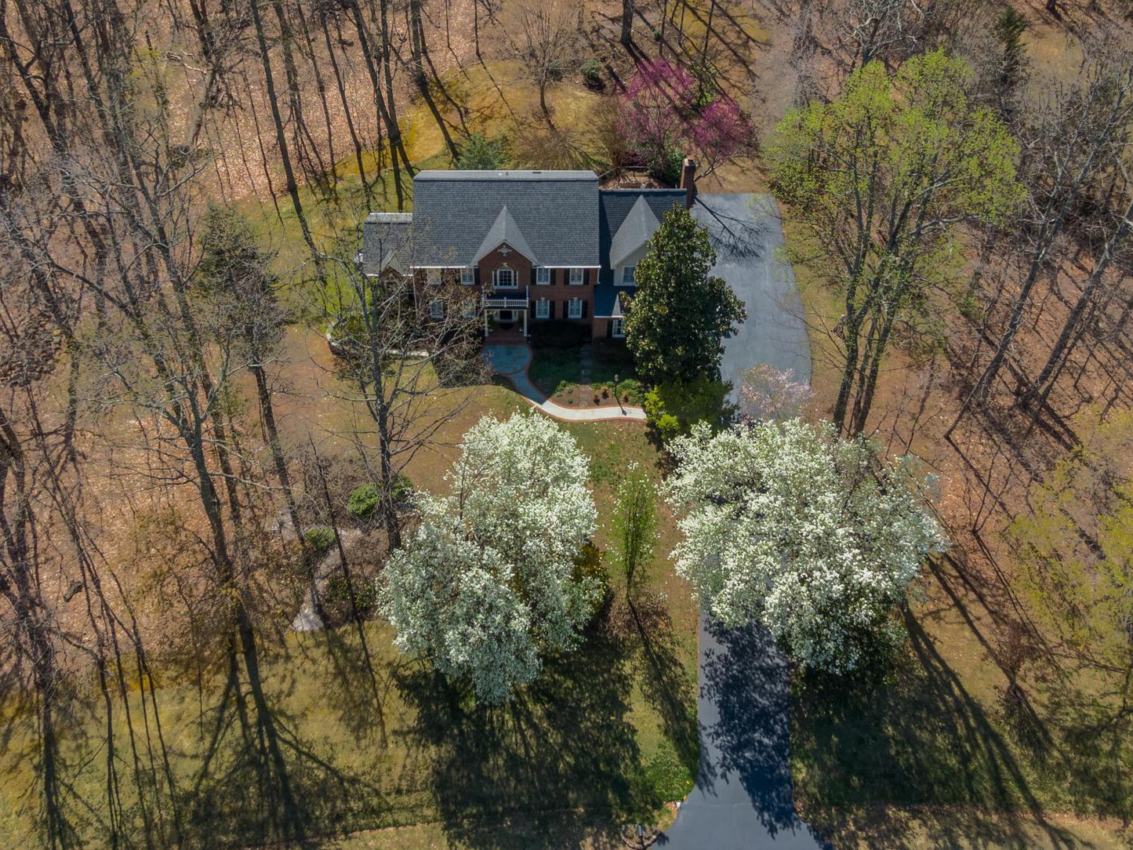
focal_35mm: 34
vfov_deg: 41.4
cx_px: 517
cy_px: 298
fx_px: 1113
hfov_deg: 53.9
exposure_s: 1/1250
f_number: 2.8
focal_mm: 4.39
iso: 100
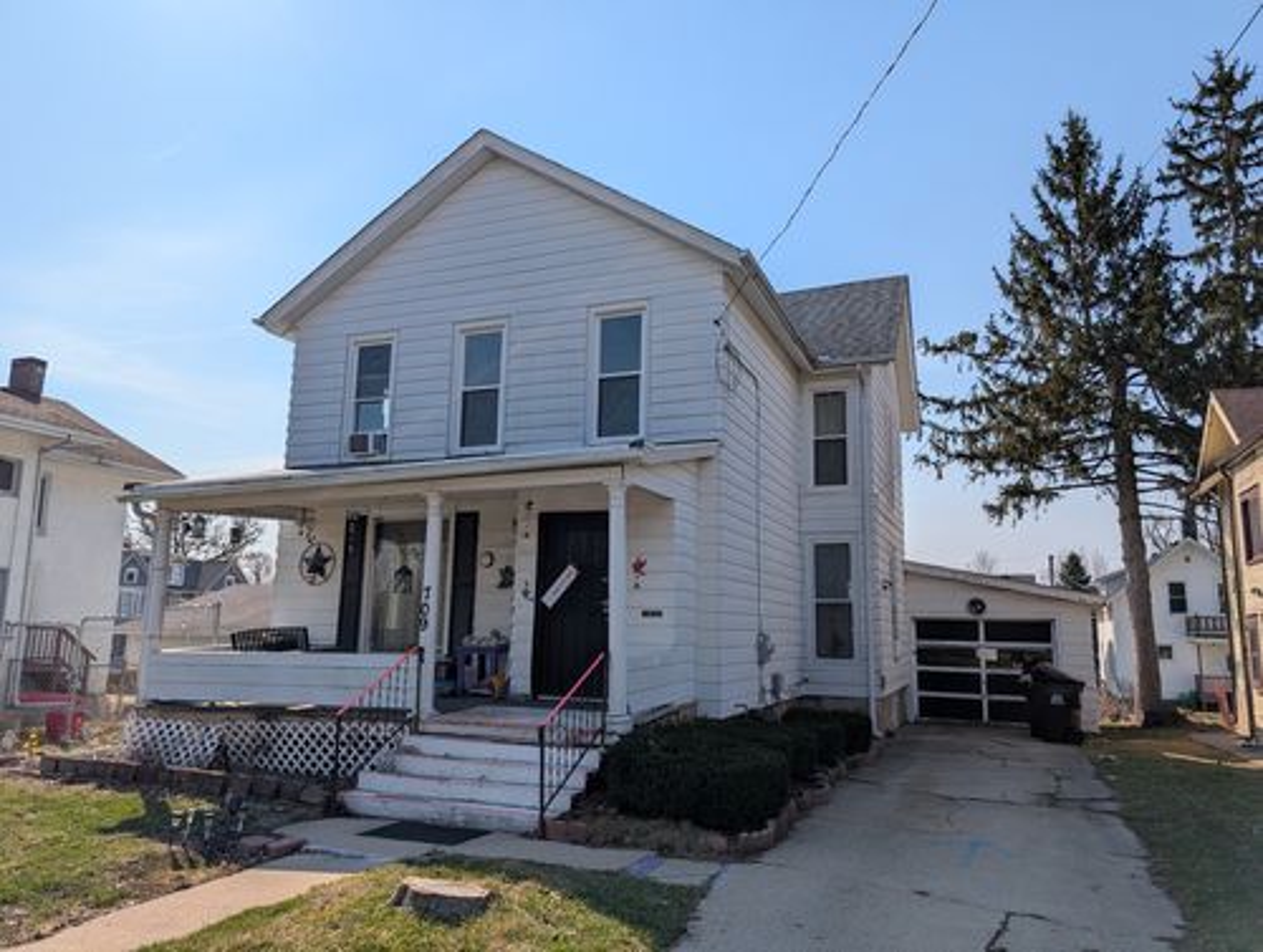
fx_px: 877
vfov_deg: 57.0
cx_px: 632
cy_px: 476
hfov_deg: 71.5
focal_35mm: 24
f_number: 1.68
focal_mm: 6.9
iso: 23
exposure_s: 1/2299
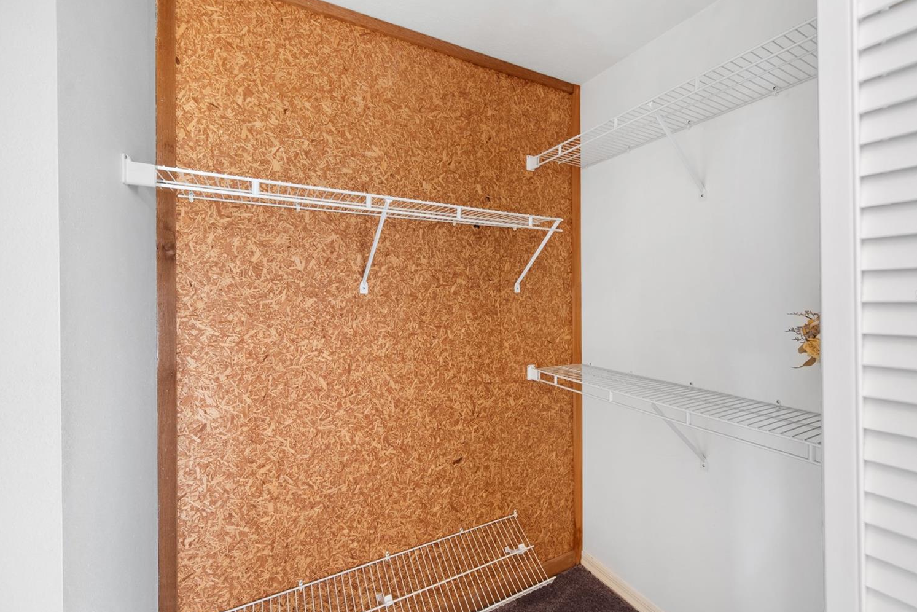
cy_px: 295
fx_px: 382
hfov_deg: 100.3
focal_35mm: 15
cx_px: 479
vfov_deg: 77.3
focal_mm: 14
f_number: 6.3
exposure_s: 1.6
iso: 250
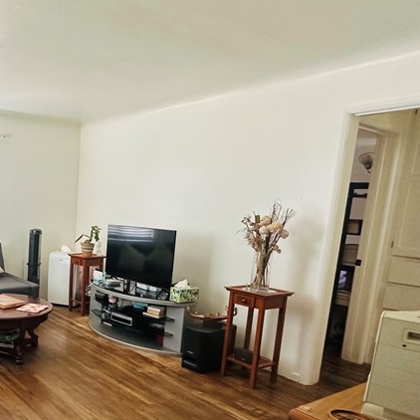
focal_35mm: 30
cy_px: 273
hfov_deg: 48.4
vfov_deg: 53.2
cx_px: 42
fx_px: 412
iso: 320
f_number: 2.2
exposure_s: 1/76
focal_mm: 2.22
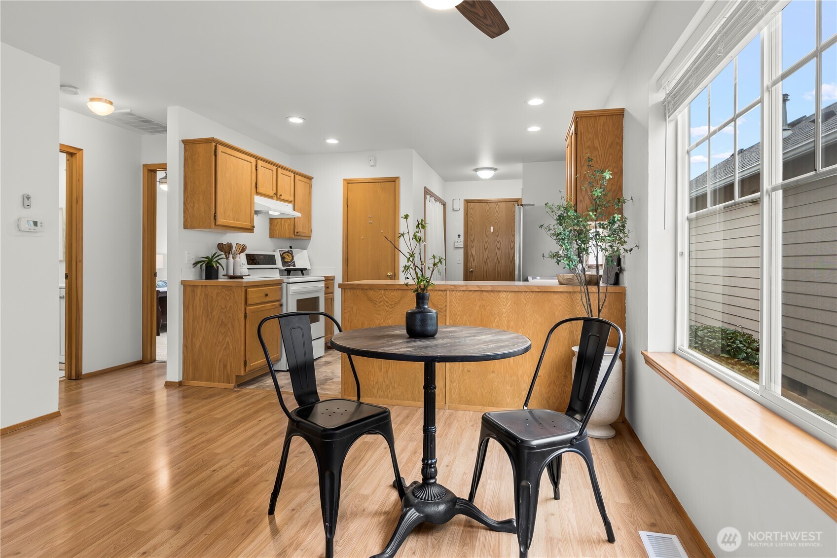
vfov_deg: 64.5
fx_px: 442
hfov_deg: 86.9
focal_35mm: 19
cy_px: 279
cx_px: 418
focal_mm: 19
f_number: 9
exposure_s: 1/3
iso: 320
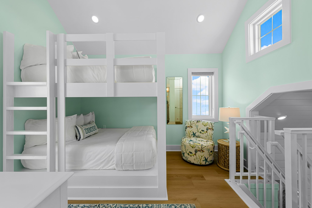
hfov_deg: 104.3
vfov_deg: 81.2
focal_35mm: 14
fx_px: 121
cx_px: 156
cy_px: 104
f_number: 9
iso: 250
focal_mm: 14
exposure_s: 1/40
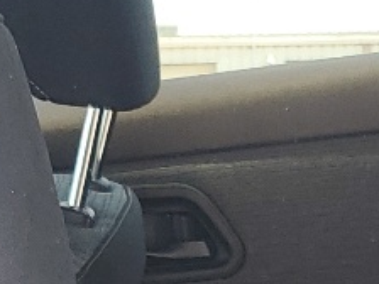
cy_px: 828
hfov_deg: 10.6
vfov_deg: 7.2
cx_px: 327
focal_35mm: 186
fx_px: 2036
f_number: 1.5
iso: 50
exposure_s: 1/182
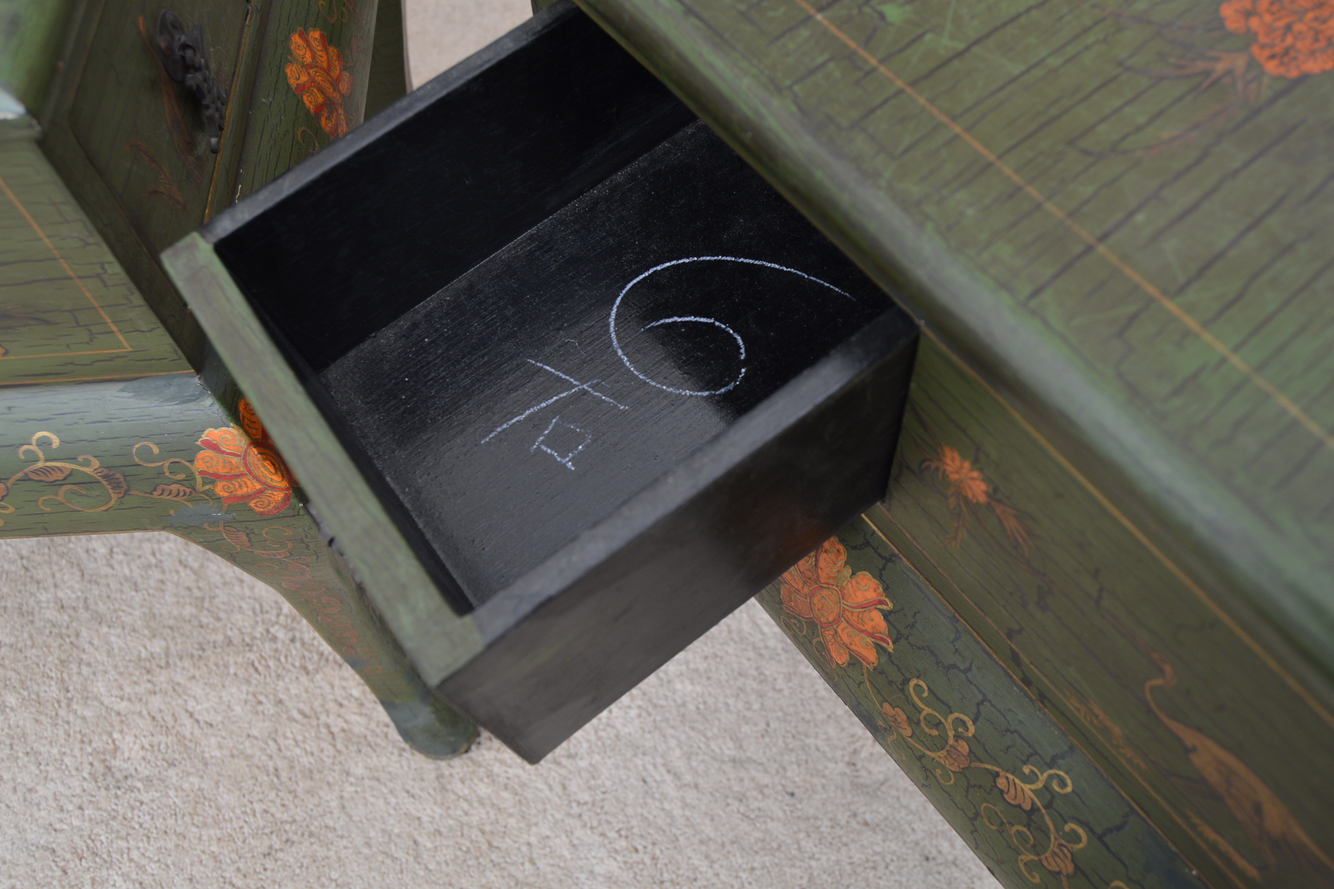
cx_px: 688
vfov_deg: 42.3
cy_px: 444
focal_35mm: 31
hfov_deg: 60.3
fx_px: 1149
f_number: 5
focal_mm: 20
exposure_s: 1/160
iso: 200
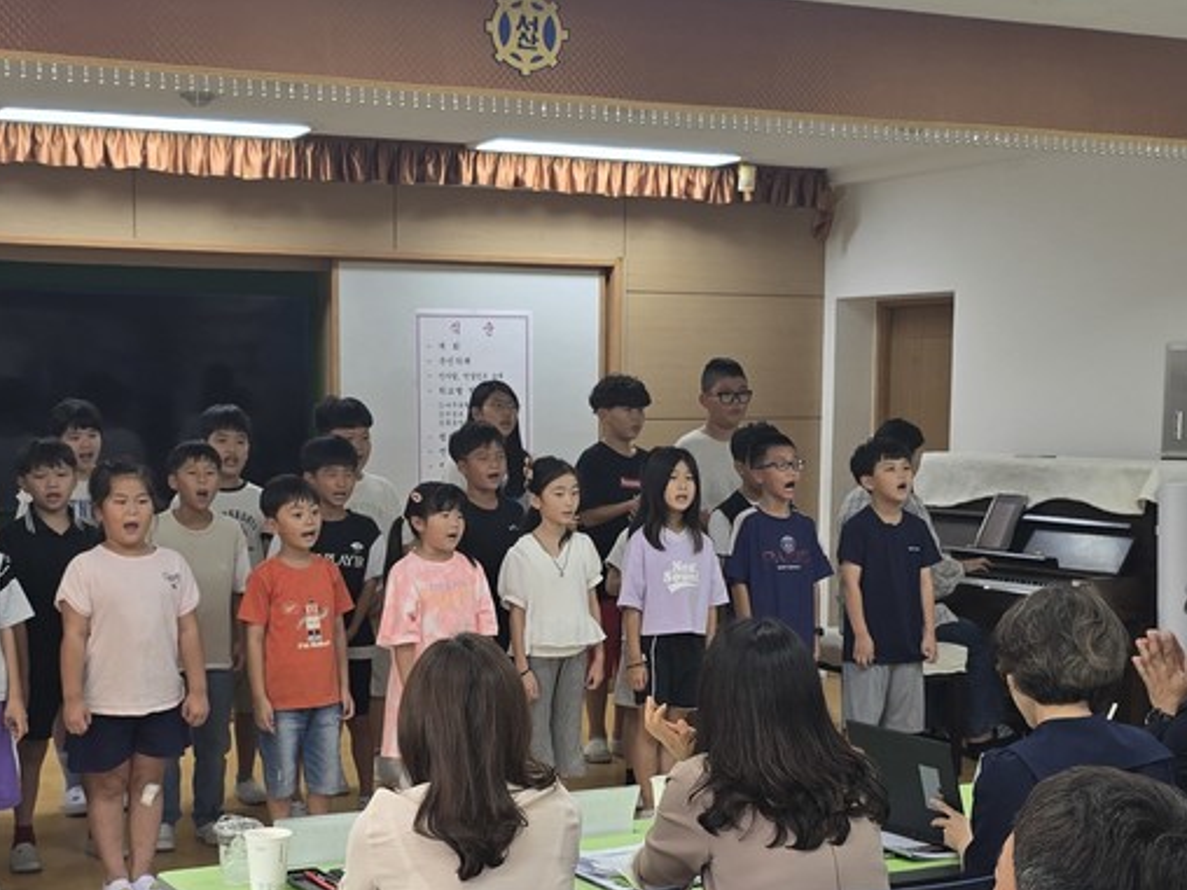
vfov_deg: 25.0
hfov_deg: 33.2
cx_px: 533
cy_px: 633
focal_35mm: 58
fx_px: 1989
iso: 50
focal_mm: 6.3
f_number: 1.7
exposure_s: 1/120
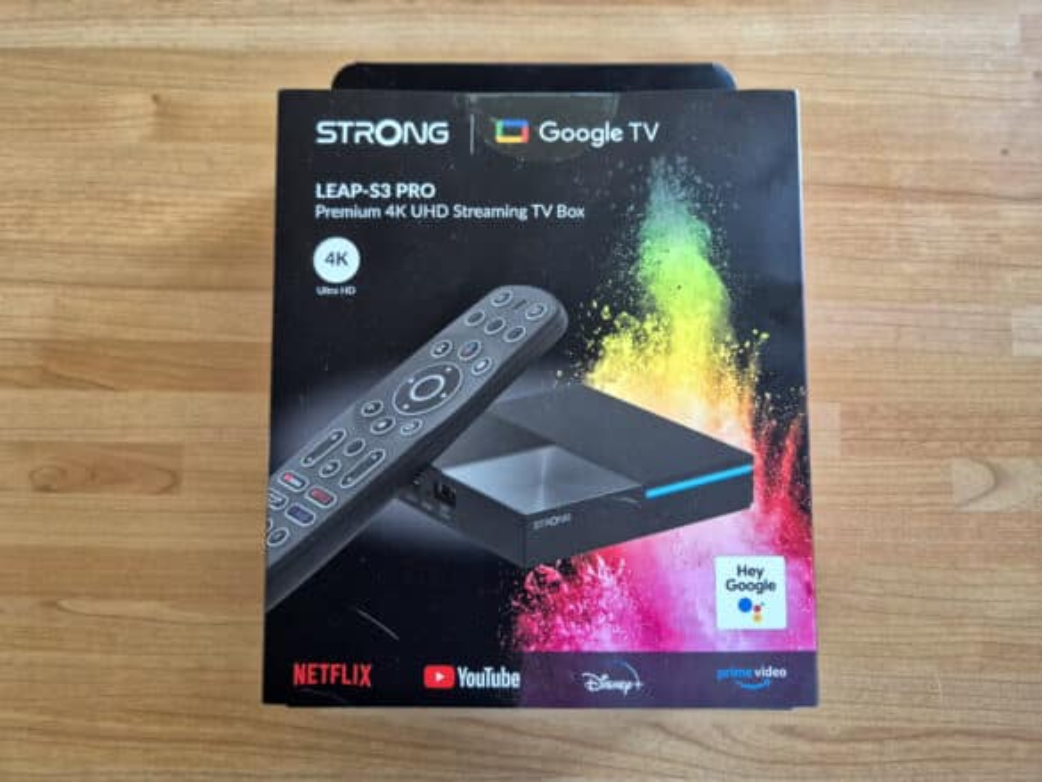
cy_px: 391
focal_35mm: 23
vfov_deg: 58.9
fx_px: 692
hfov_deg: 73.9
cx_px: 521
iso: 800
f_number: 1.8
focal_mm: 5.4
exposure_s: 1/100
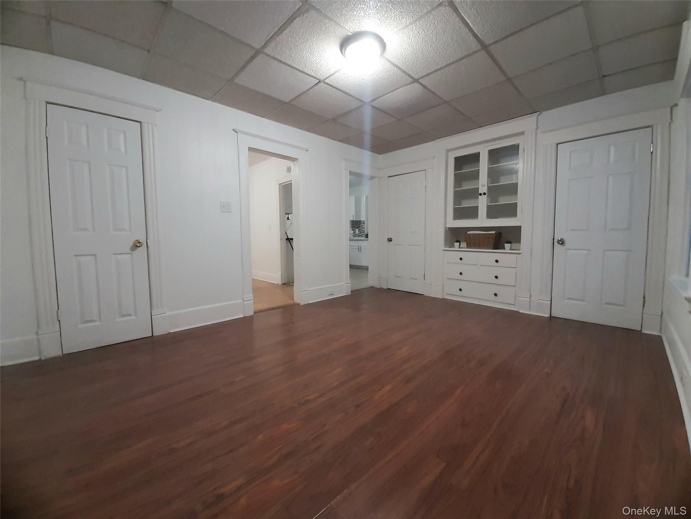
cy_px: 260
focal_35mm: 13
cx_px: 346
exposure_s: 1/24
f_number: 2.2
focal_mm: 1.42
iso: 200
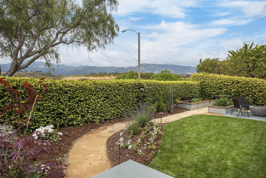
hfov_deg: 73.7
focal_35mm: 24
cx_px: 133
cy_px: 89
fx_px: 177
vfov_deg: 53.2
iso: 125
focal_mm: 24
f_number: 10
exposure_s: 1/200
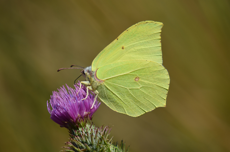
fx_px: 1817
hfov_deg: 7.2
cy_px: 76
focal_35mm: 285
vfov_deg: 4.8
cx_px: 115
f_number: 8
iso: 100
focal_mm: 190
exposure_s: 1/400
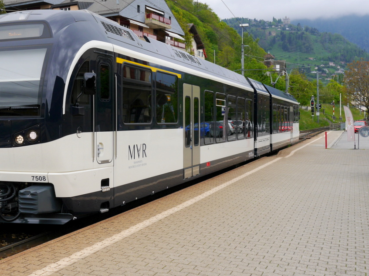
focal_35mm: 51
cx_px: 110
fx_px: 544
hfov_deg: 36.9
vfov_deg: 28.5
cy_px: 125
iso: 160
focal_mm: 18
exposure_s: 1/250
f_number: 7.1
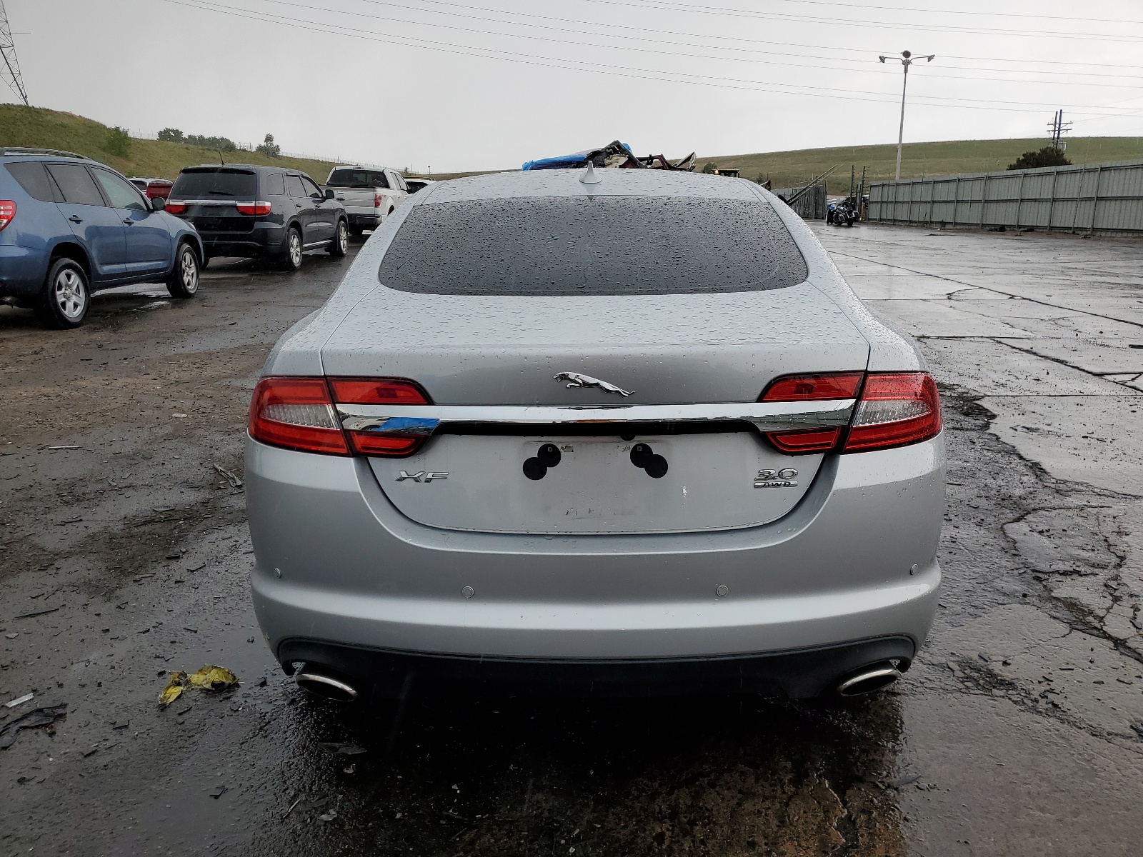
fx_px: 859
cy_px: 428
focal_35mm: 26
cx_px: 572
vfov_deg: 53.1
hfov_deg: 67.3
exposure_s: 1/500
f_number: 1.5
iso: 50
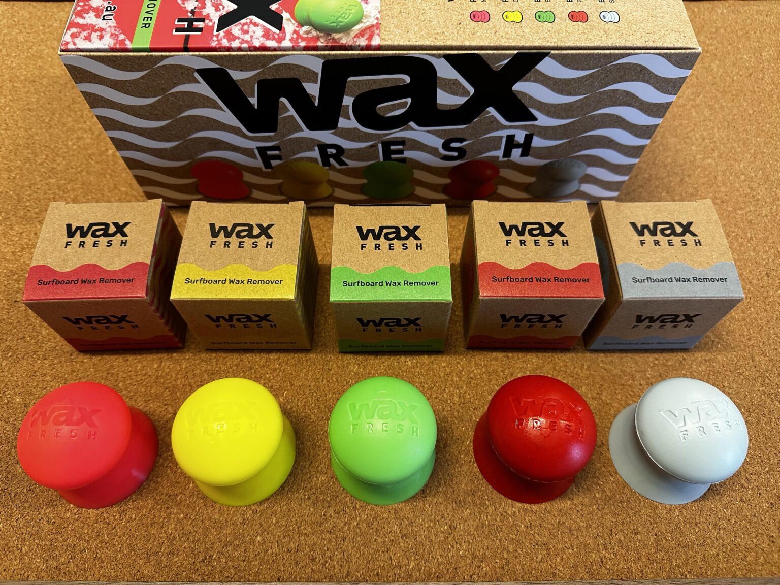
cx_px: 390
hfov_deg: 71.6
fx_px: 541
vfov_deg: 56.8
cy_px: 292
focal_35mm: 24
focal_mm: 6.86
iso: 250
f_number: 1.78
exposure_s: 1/60
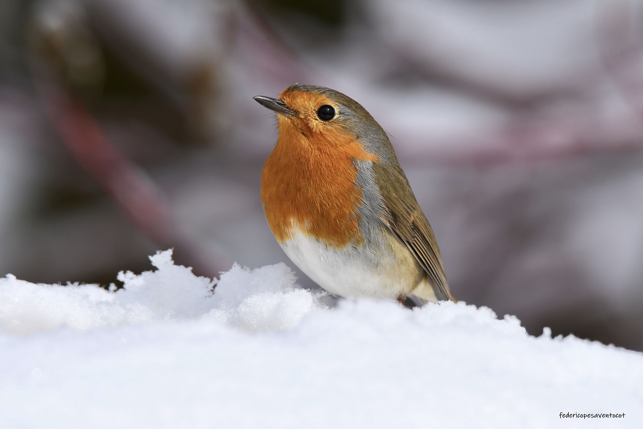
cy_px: 214
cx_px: 322
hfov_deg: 3.0
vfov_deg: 2.0
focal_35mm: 690
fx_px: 12323
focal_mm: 460
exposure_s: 1/640
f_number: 8
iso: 110
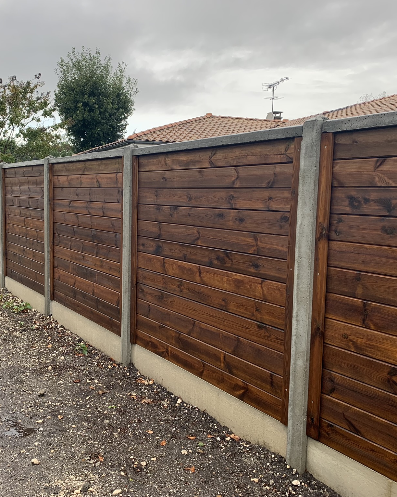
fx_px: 499
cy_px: 248
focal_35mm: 34
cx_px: 165
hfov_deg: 43.2
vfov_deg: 52.8
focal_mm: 4.25
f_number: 1.8
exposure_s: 1/122
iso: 32
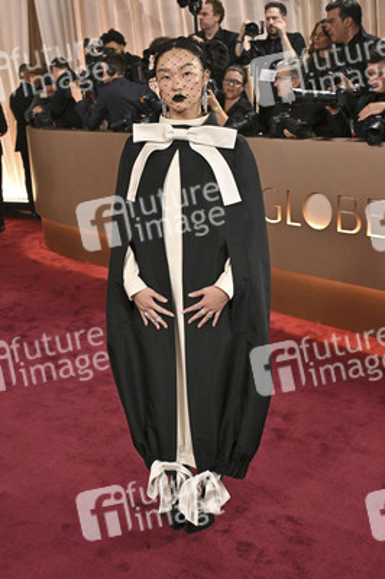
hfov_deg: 31.8
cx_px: 192
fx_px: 675
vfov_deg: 46.4
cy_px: 290
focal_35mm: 42
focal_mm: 42
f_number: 5.6
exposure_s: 1/320
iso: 2500
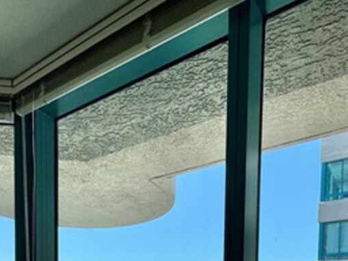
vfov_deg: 32.7
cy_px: 321
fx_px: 352
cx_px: 121
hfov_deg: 51.8
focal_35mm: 35
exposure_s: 1/1506
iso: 50
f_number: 2.2
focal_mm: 2.22
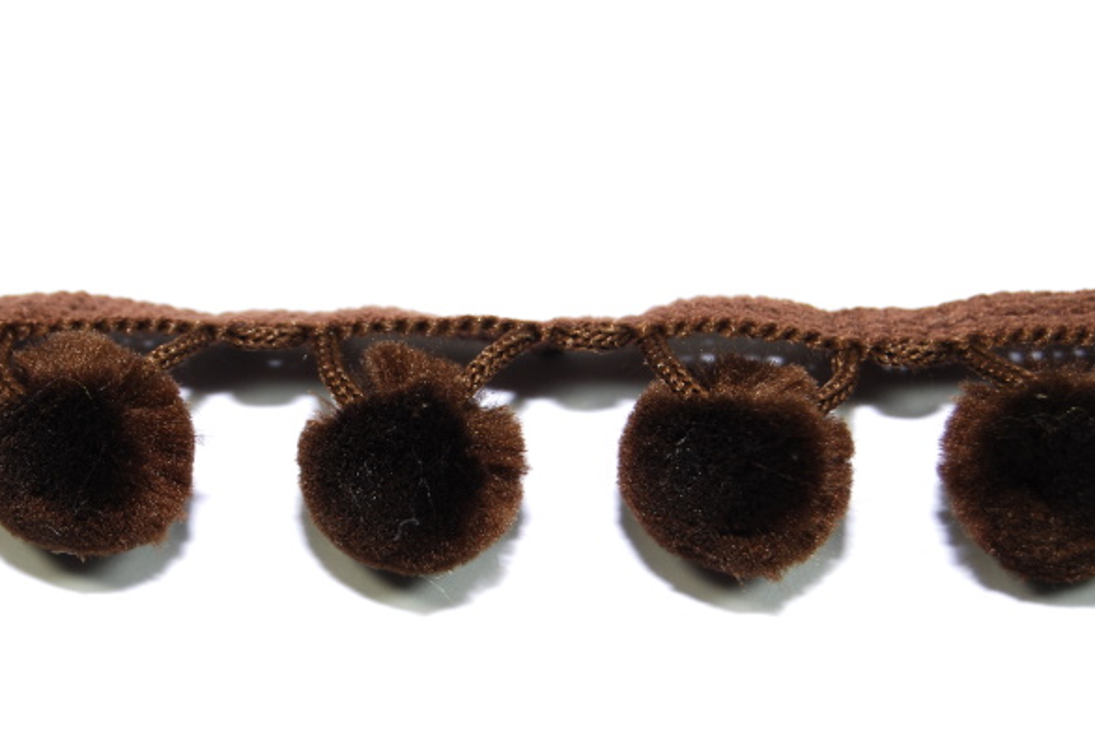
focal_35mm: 113
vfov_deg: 12.2
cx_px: 411
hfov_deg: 18.1
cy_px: 429
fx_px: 3431
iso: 200
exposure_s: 1/125
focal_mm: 55
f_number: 5.6
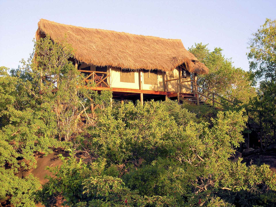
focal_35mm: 87
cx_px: 138
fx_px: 694
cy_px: 104
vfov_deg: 17.0
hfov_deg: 22.5
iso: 100
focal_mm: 18.4
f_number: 4.4
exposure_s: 1/205
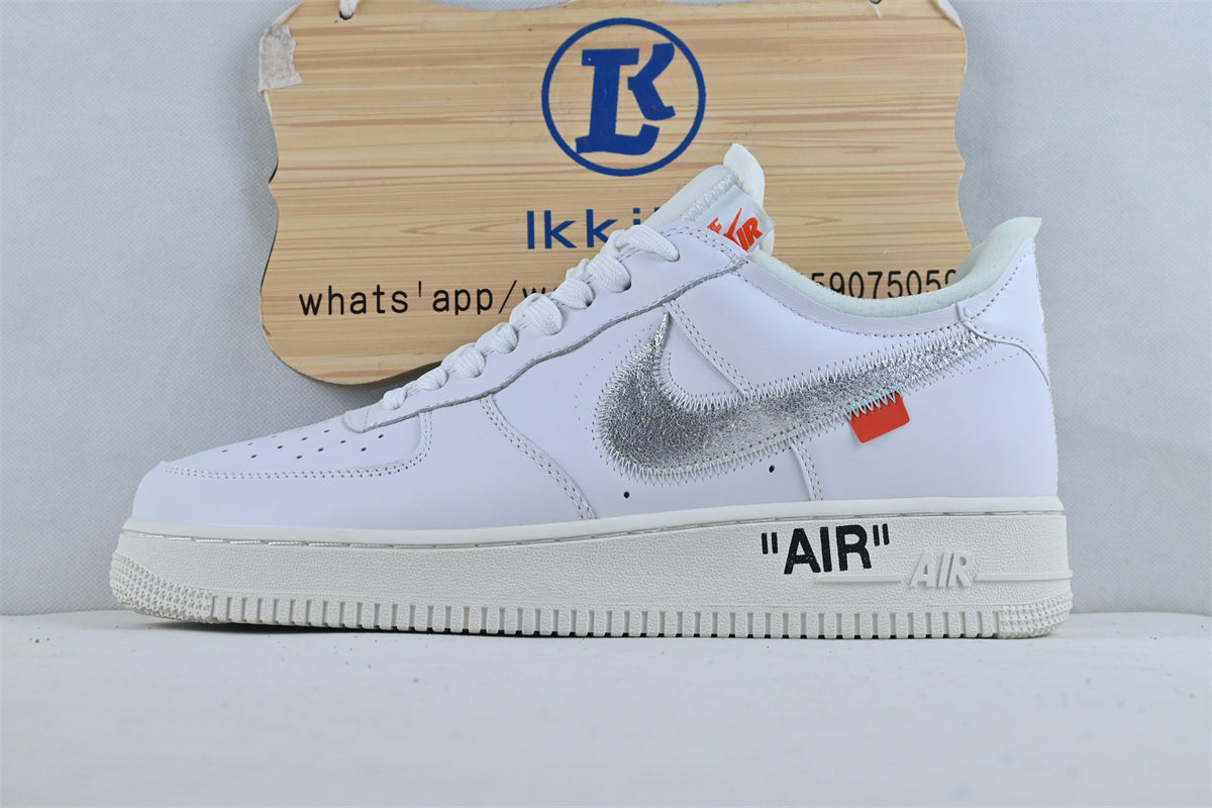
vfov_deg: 29.9
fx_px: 1515
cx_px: 606
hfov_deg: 43.6
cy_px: 404
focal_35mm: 45
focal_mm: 30
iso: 1000
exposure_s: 1/200
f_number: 10
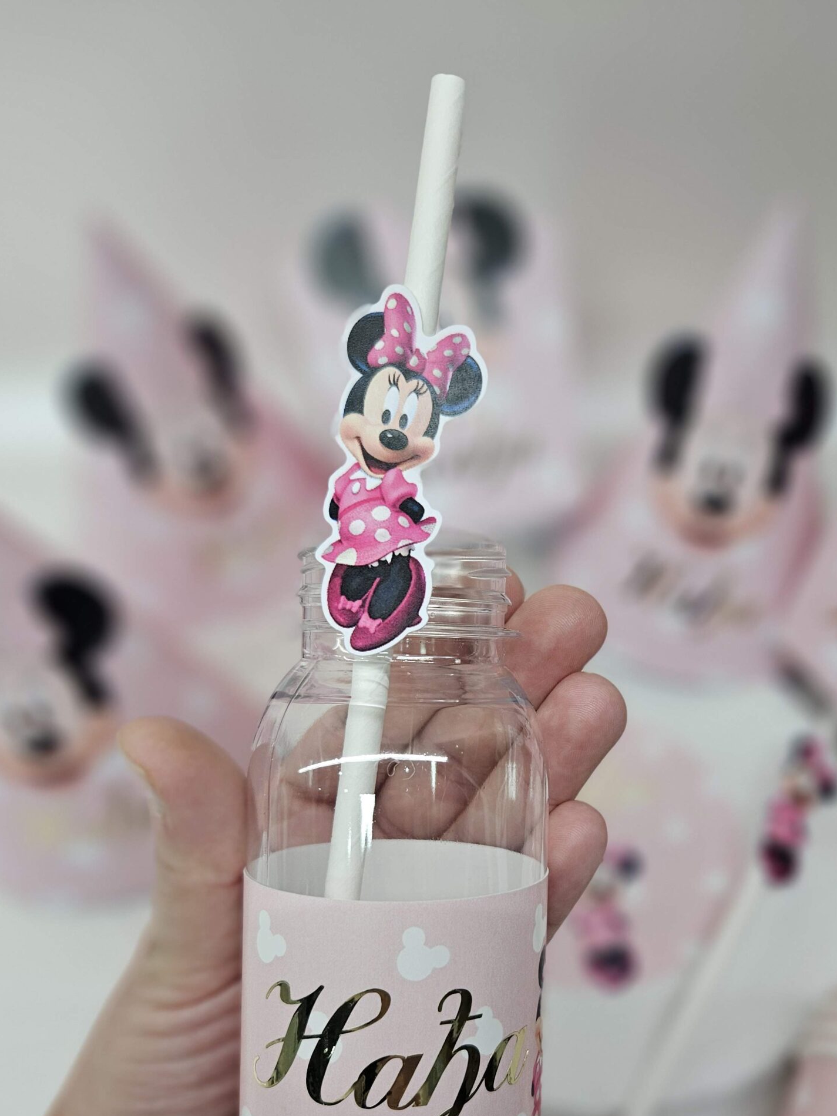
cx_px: 534
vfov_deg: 57.5
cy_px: 710
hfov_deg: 45.0
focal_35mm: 31
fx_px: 999
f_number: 1.8
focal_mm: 5.4
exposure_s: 1/100
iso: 100
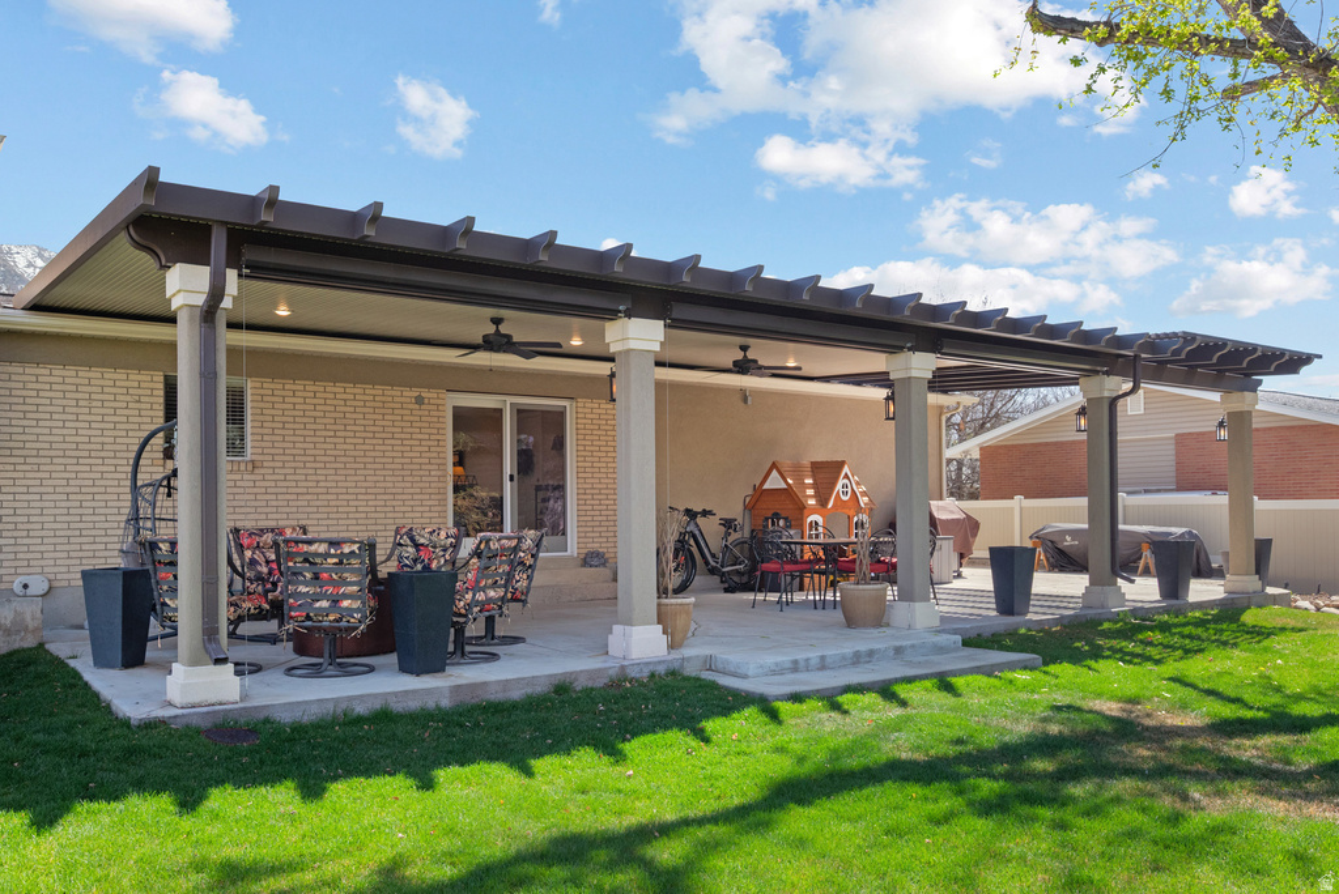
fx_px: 1005
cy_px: 447
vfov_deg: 48.0
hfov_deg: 67.4
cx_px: 670
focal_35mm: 27
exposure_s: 1/125
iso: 800
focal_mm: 27
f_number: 8
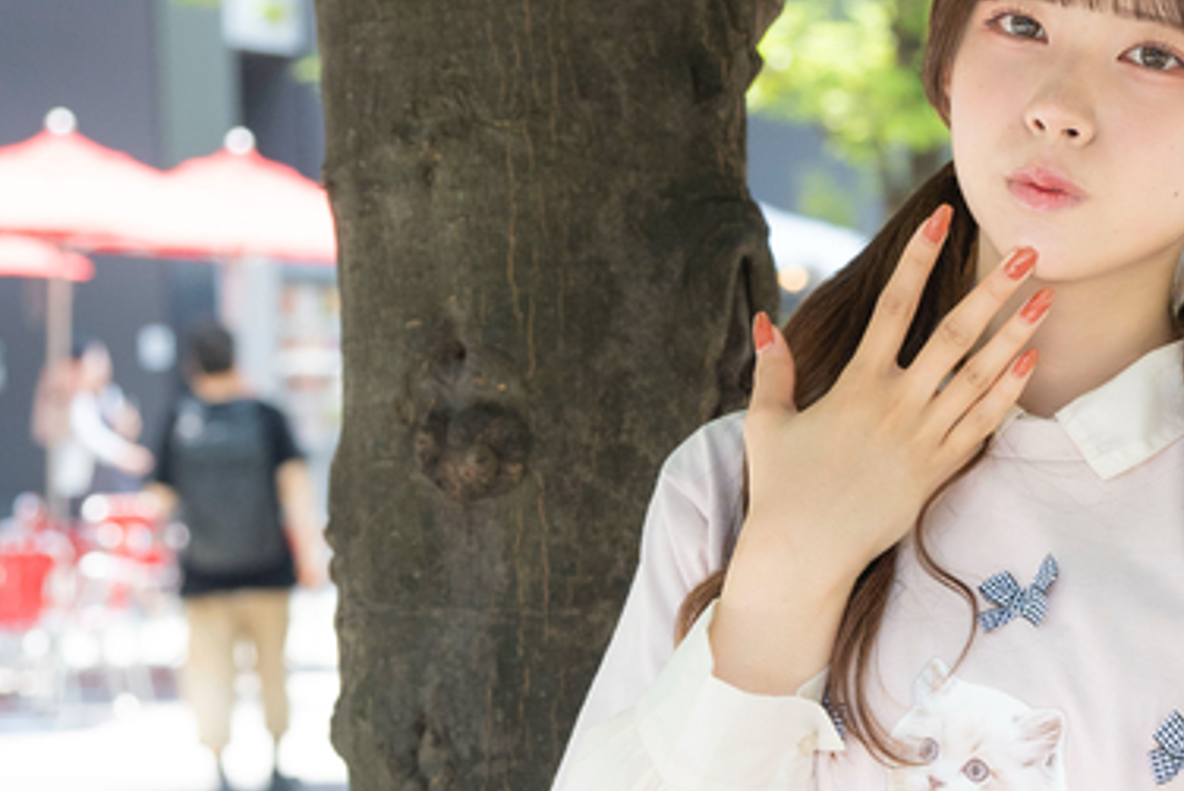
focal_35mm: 155
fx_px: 5099
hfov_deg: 13.2
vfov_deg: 8.8
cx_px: 1001
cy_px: 967
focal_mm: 54
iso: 400
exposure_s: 1/500
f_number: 4
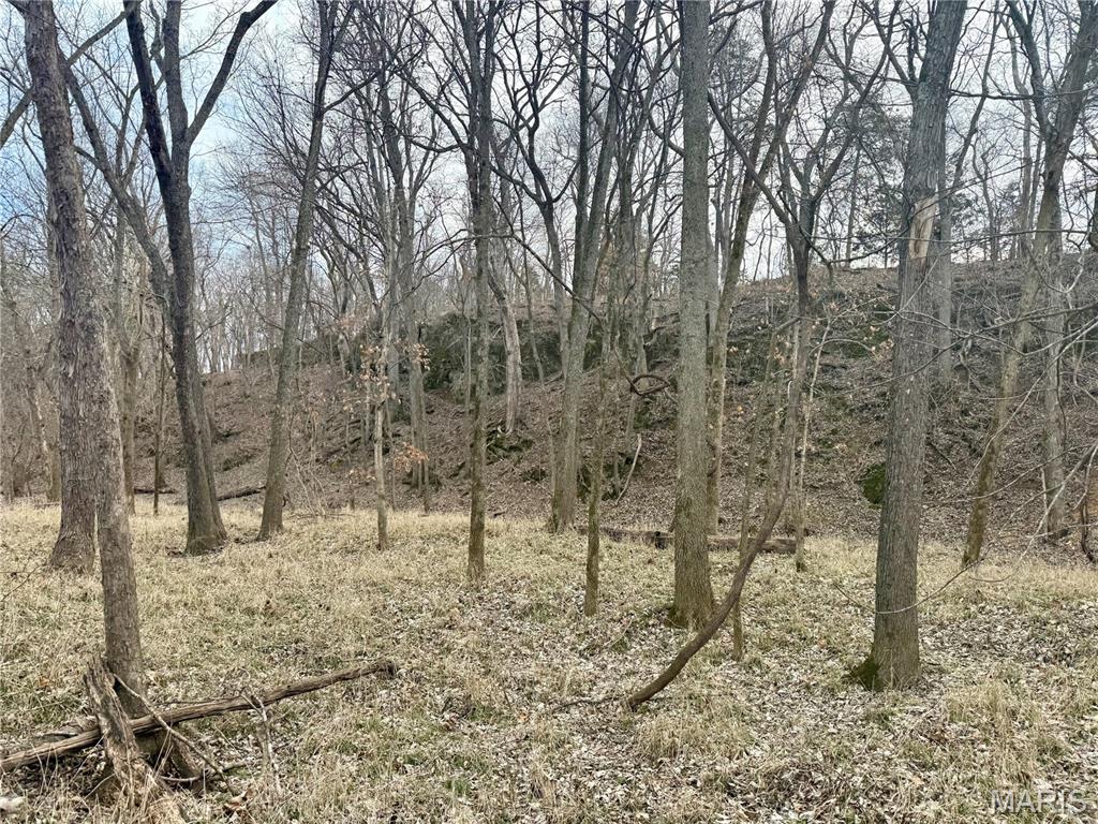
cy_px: 412
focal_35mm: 24
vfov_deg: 56.8
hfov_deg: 71.6
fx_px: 761
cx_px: 549
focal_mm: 6.76
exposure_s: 1/598
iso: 80
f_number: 1.78
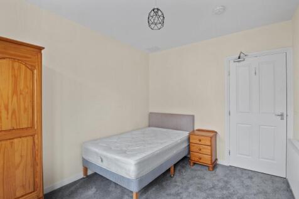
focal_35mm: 17
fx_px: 141
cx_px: 150
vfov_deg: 70.4
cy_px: 100
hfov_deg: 93.3
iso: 250
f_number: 9
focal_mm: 17
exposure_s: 1/6
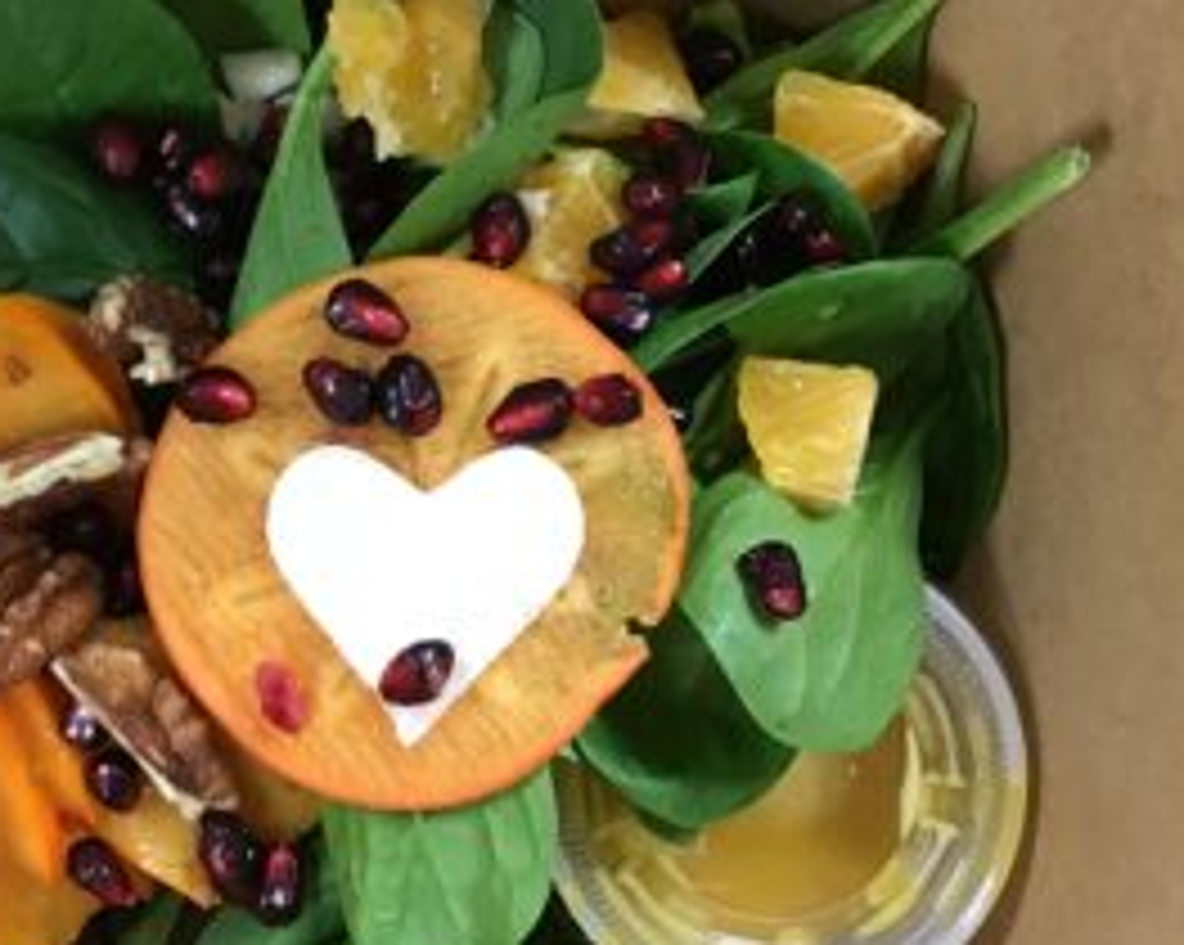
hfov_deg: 39.5
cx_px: 333
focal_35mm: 46
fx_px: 1611
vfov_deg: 32.6
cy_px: 382
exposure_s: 1/20
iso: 200
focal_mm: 3.3
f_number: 2.4
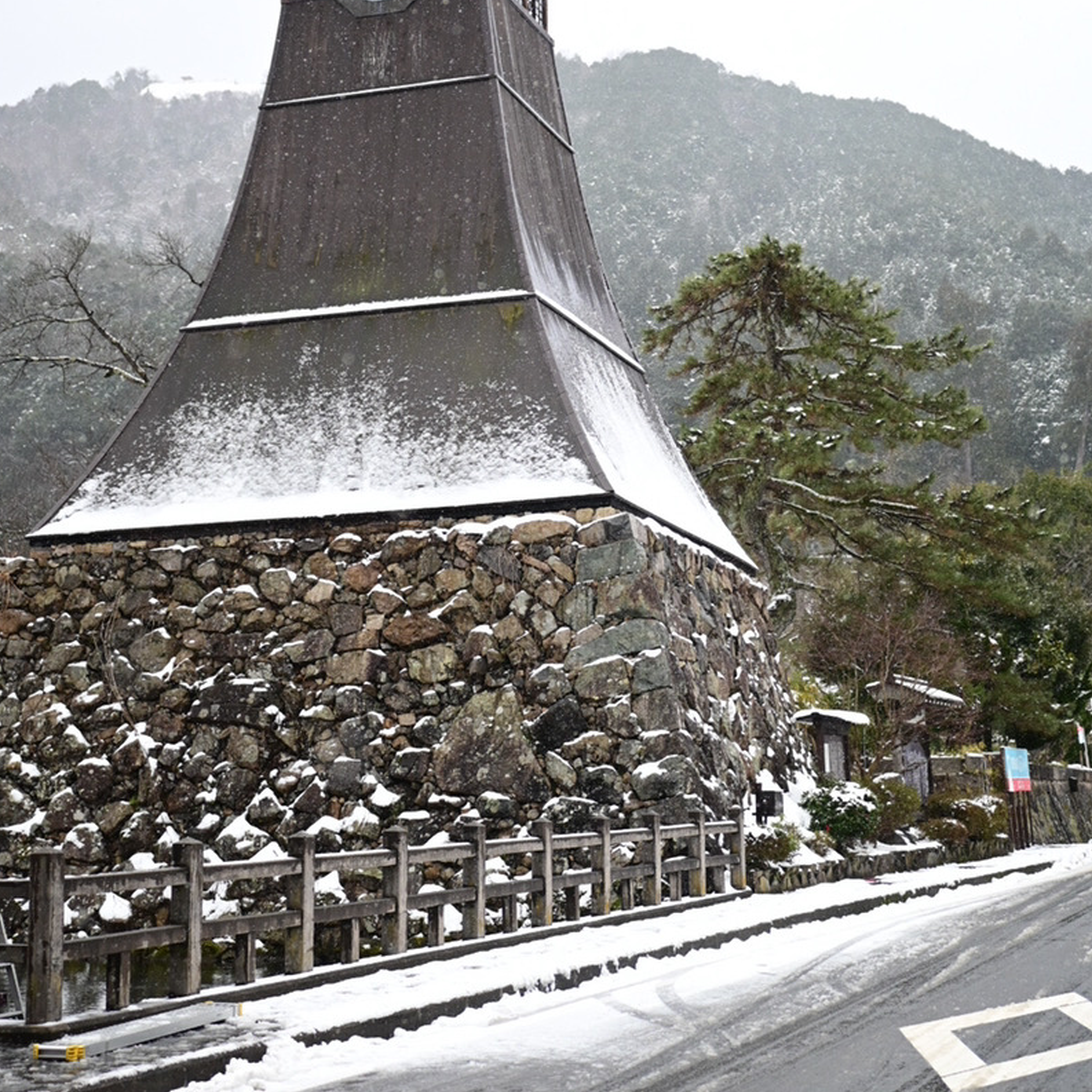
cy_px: 310
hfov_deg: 31.6
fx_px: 1927
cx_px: 543
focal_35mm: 54
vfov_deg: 31.2
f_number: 2.8
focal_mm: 28
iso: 800
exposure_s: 1/4000
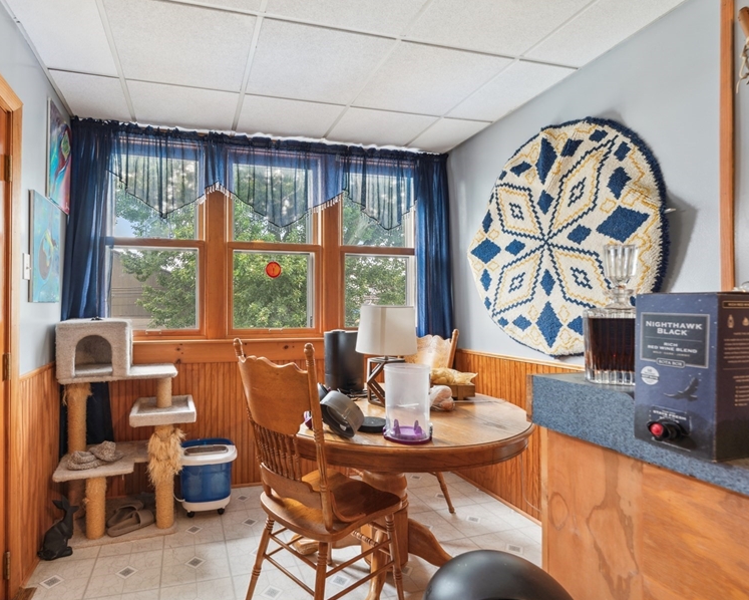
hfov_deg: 85.0
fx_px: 399
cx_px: 291
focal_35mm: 18
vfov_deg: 73.8
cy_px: 312
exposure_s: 1/3.33
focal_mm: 14
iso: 100
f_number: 8
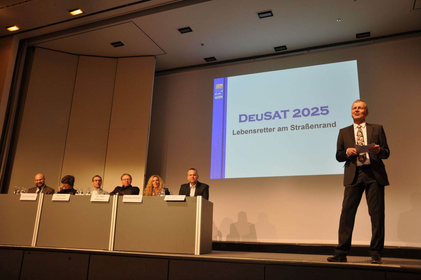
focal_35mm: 33
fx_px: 385
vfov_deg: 39.9
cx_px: 210
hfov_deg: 57.3
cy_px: 140
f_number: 3.8
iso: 200
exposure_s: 1/25
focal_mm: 22
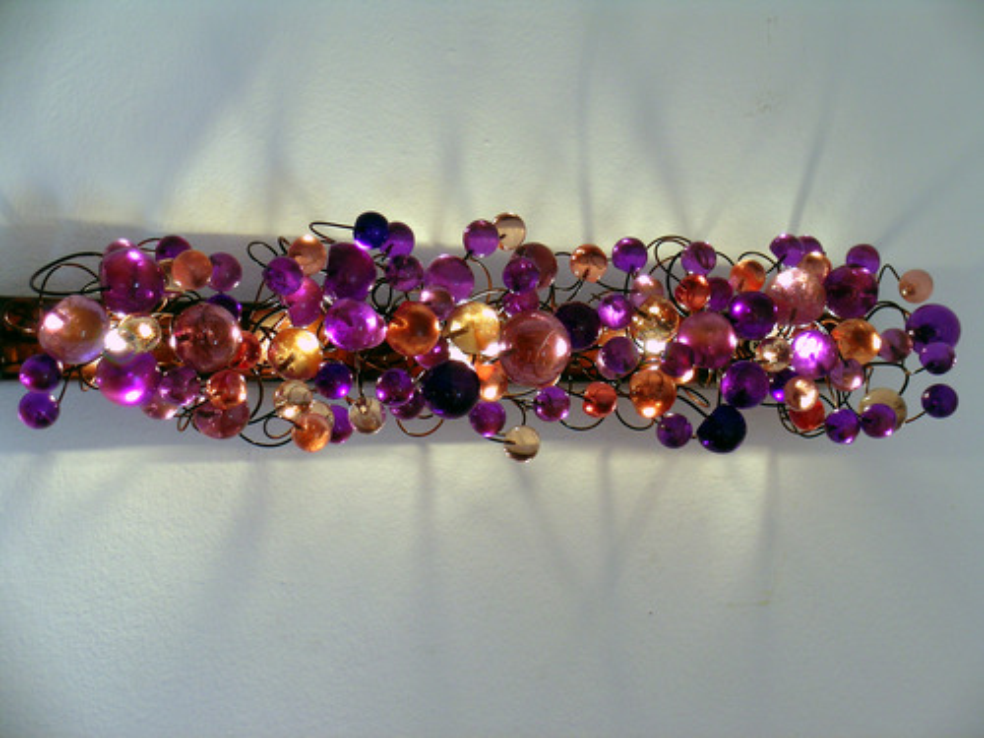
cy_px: 369
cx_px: 492
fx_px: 2445
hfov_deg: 22.8
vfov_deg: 17.2
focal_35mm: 86
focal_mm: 17.8
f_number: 4.2
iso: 50
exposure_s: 1/60
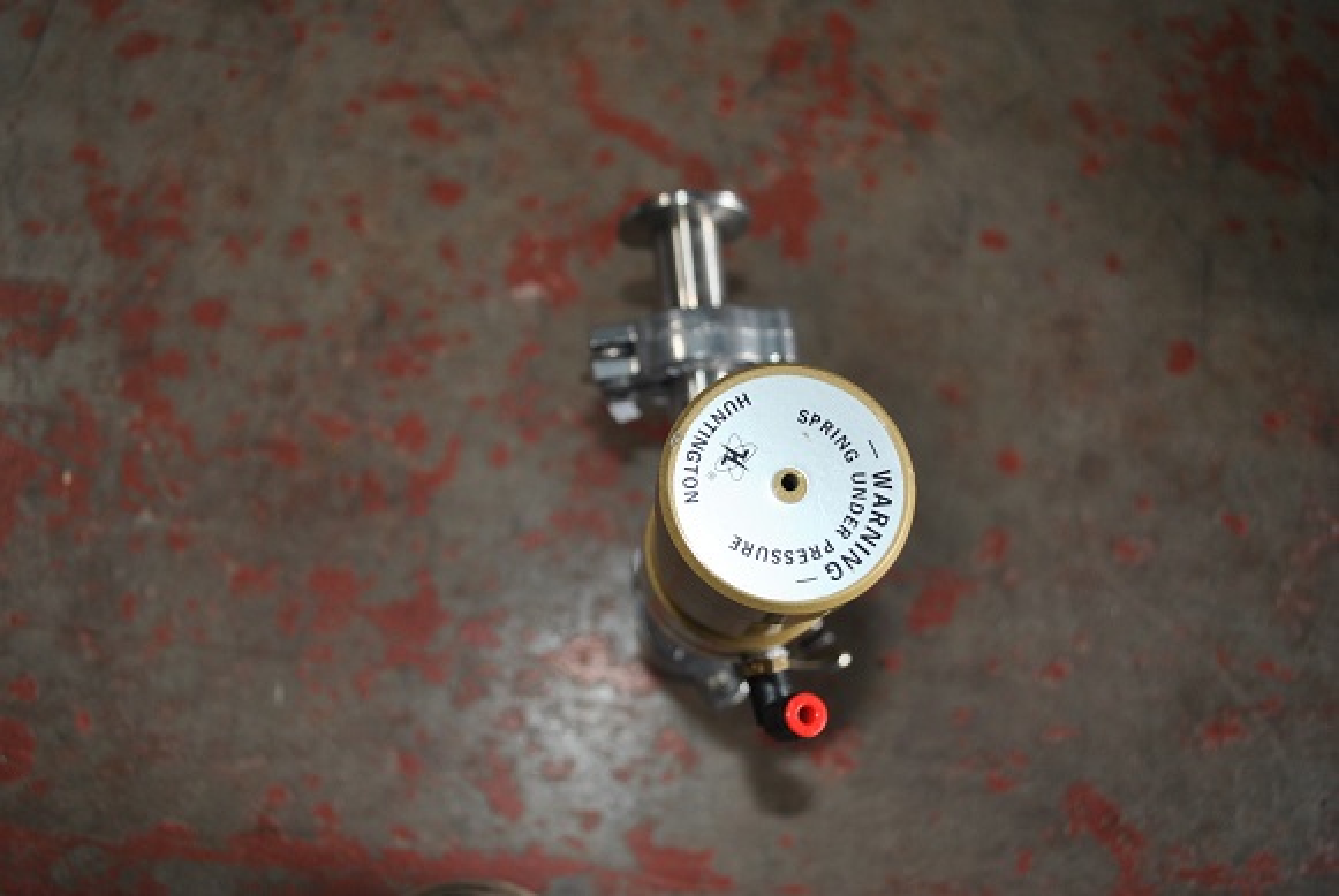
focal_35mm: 33
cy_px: 448
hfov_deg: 57.2
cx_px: 670
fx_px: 1229
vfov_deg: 40.1
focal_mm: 22
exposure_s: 1/60
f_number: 4
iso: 140
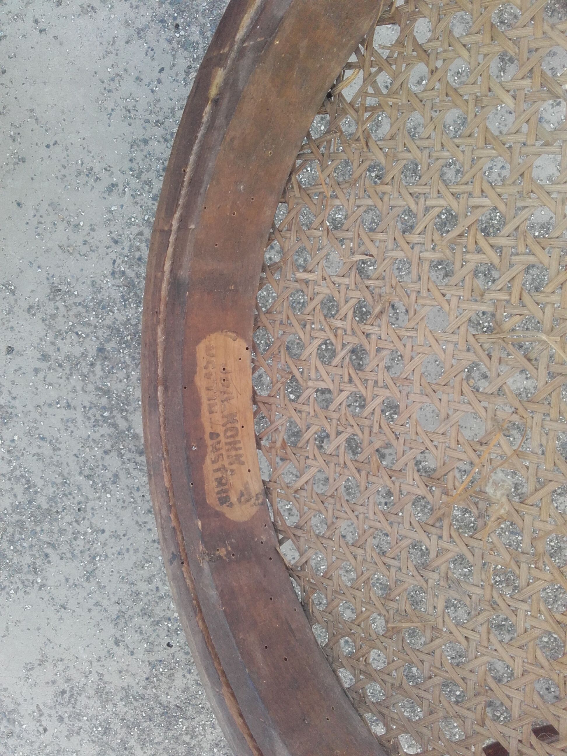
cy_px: 378
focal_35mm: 31
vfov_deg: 58.4
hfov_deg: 45.4
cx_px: 284
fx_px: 677
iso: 50
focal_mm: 3.3
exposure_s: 1/132
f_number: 2.2
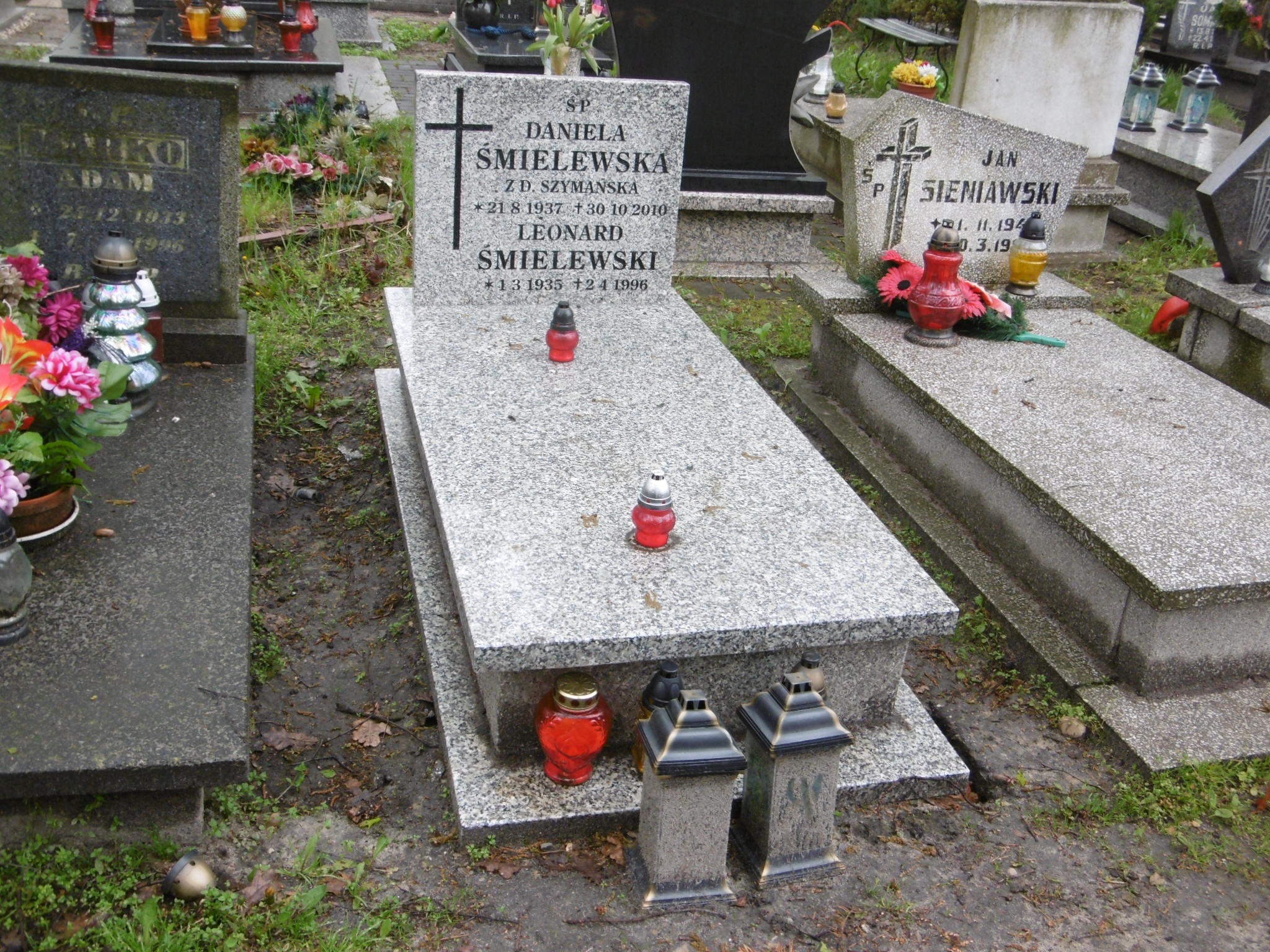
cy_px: 476
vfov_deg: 37.7
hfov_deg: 49.0
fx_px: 1394
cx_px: 635
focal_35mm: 38
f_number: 3.7
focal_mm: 6.8
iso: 160
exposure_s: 1/60
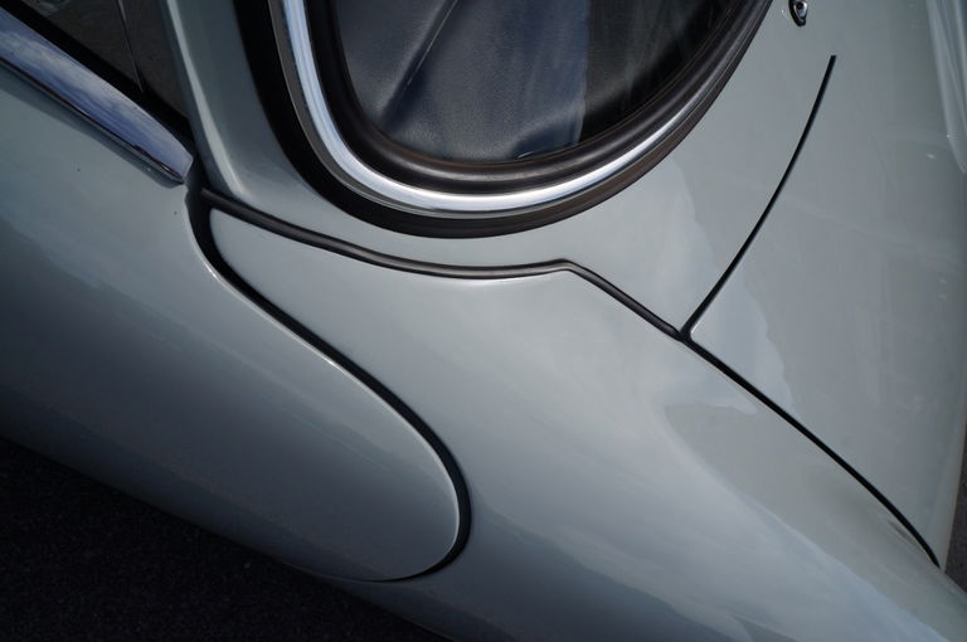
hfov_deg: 67.4
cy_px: 321
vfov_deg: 47.8
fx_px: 724
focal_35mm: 27
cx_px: 484
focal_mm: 18
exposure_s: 1/320
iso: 200
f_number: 13
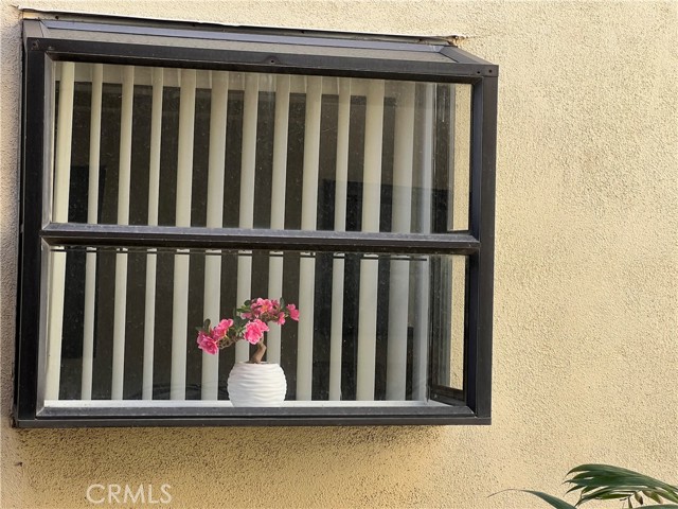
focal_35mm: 77
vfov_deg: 19.1
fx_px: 1508
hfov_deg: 25.3
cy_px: 254
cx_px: 339
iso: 32
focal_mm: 9
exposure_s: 1/107
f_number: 2.8
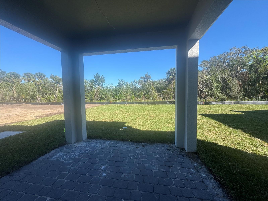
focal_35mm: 14
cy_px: 100
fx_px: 108
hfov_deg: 102.1
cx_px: 134
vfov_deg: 85.7
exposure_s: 1/1143
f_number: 2.2
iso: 50
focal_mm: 2.22
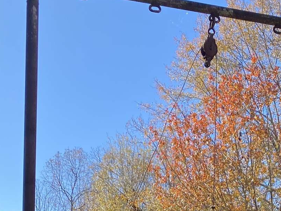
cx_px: 231
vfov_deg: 17.5
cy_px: 331
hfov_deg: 25.8
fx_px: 601
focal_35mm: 74
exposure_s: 1/877
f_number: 1.8
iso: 32
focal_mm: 4.25
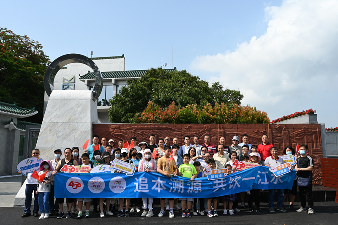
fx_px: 272
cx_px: 169
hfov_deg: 63.7
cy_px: 112
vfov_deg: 44.9
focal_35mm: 29
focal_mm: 29
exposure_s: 1/250
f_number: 8
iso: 100
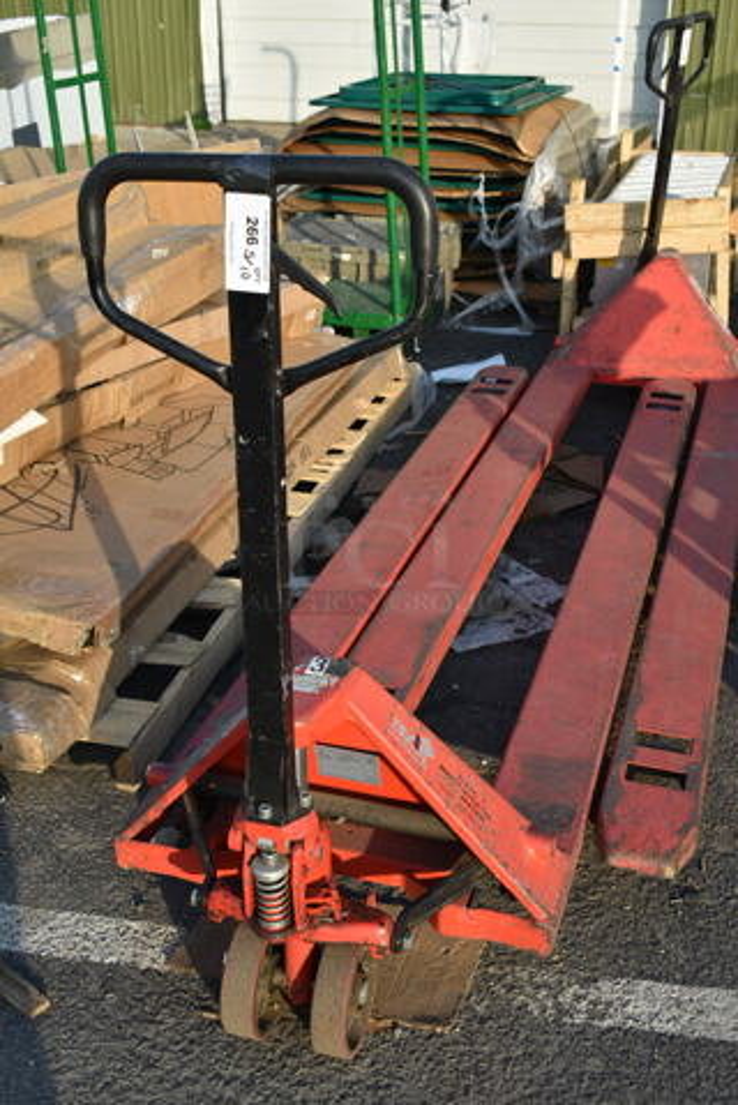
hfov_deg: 31.9
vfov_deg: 46.4
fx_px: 1290
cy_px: 552
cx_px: 369
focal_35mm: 42
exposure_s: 1/200
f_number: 7.1
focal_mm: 28
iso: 100
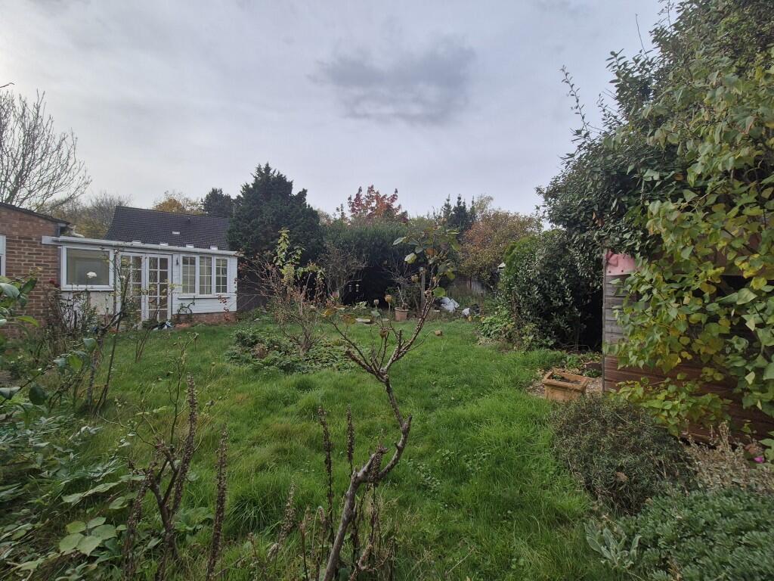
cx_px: 387
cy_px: 290
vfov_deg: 89.9
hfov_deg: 106.2
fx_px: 291
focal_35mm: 13
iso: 50
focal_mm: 2.2
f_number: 2.2
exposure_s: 1/1908
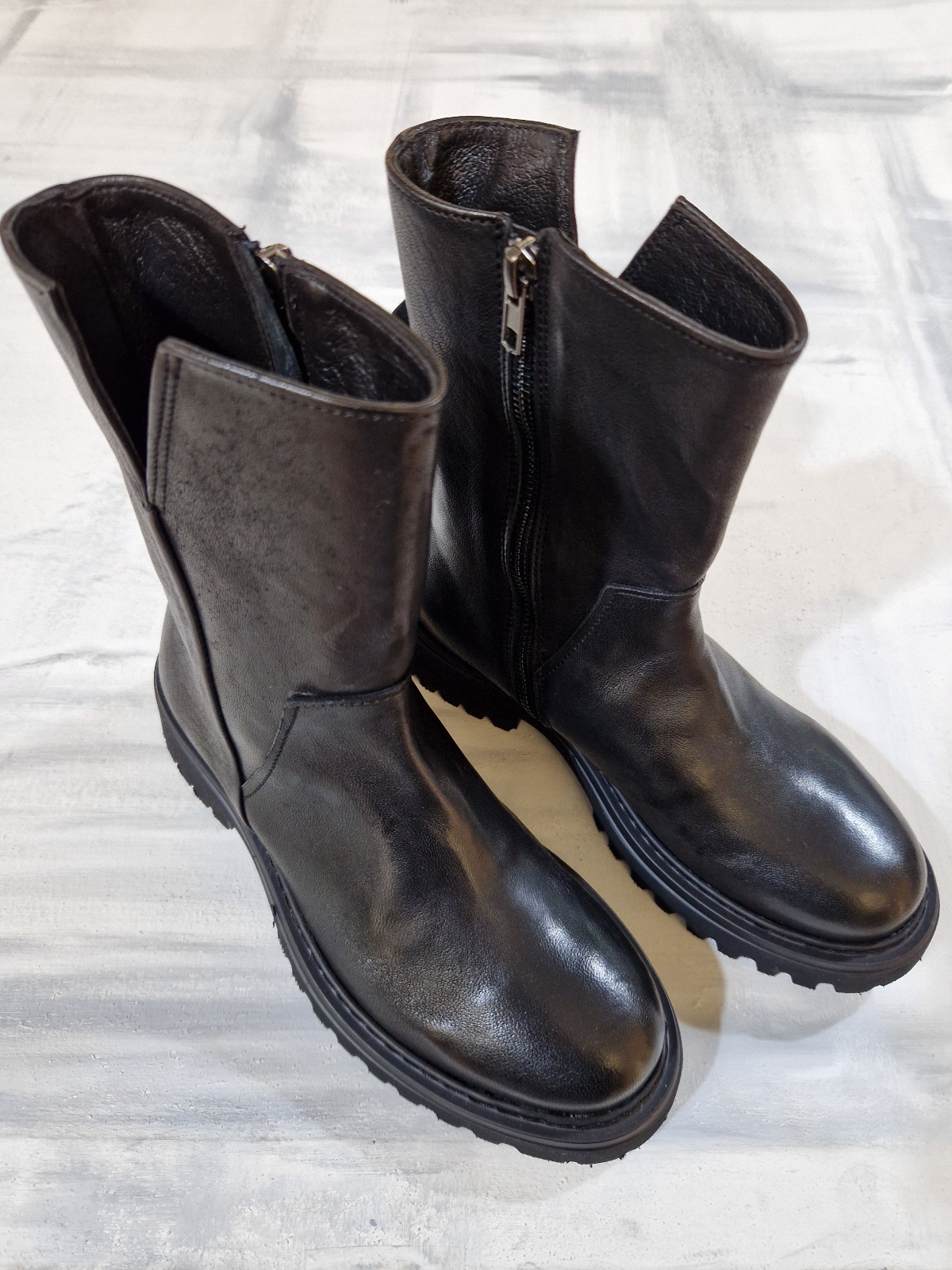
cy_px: 635
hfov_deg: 58.9
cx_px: 476
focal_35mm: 23
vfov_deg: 73.9
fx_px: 843
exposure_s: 1/100
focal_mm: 5.4
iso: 400
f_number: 1.8
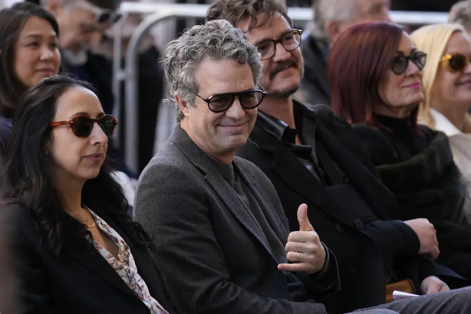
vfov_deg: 4.6
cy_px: 157
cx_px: 236
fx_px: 3925
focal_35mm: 300
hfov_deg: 6.9
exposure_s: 1/500
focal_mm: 200
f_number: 4
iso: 800
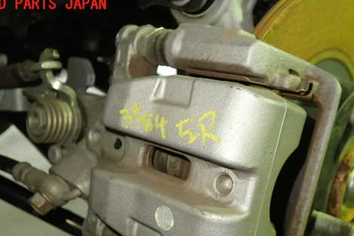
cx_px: 196
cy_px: 165
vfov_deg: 33.0
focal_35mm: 40
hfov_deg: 48.4
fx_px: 393
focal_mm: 5.4
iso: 400
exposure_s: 1/30
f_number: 2.3
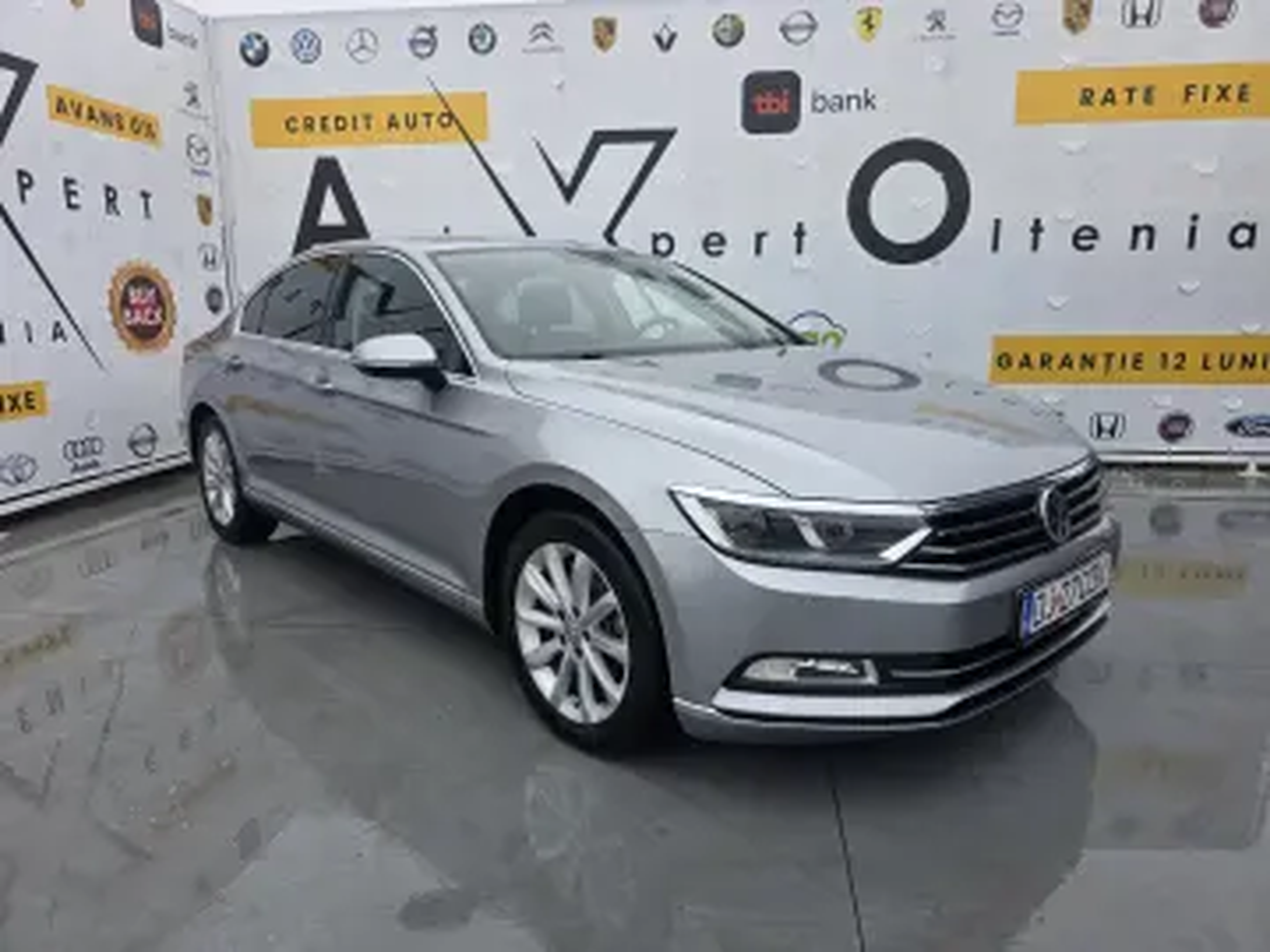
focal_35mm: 23
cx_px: 635
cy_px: 476
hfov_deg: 73.9
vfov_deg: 58.9
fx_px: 844
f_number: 1.7
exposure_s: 1/359
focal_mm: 6.3
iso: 25
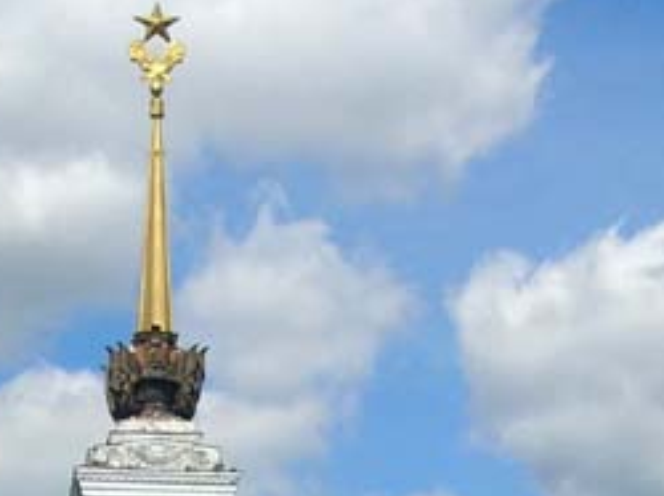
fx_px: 3219
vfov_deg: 8.5
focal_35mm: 168
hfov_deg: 11.8
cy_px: 841
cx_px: 215
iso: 64
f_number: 4.9
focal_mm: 8.5
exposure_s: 1/692
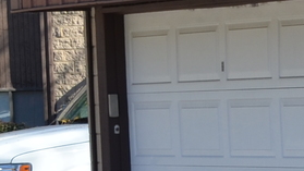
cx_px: 692
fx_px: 2362
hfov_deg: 7.0
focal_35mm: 293
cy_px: 304
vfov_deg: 4.1
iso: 180
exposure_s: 1/250
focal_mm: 32
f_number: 8
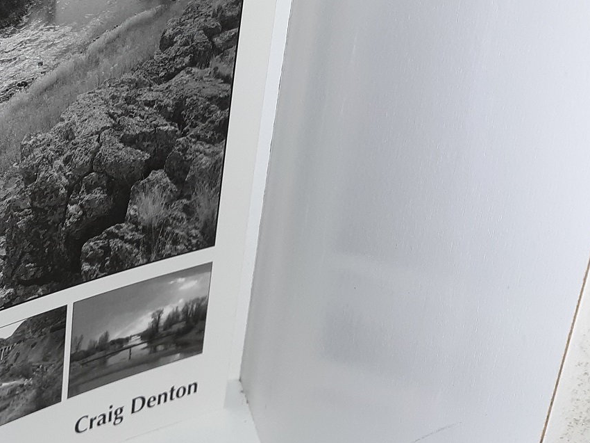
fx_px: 1159
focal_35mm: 68
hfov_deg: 26.6
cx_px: -40
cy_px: 121
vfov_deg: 21.5
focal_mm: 3.7
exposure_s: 1/120
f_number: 1.7
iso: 64
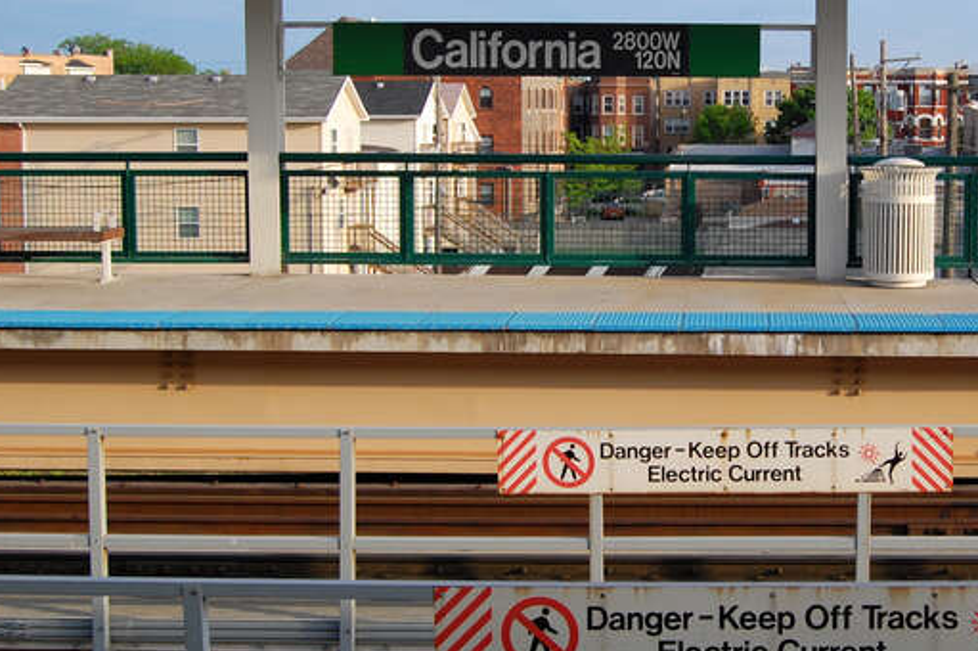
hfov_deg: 32.3
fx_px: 1656
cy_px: 232
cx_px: 723
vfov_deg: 22.2
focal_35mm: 61
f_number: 7.1
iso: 200
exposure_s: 1/200
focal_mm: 26
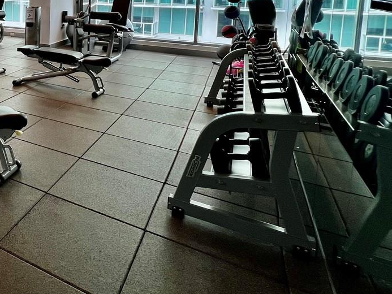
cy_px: 21
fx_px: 340
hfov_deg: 46.7
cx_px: -24
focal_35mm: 30
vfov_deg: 42.3
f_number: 1.8
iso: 32
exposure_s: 1/120
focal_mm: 1.57
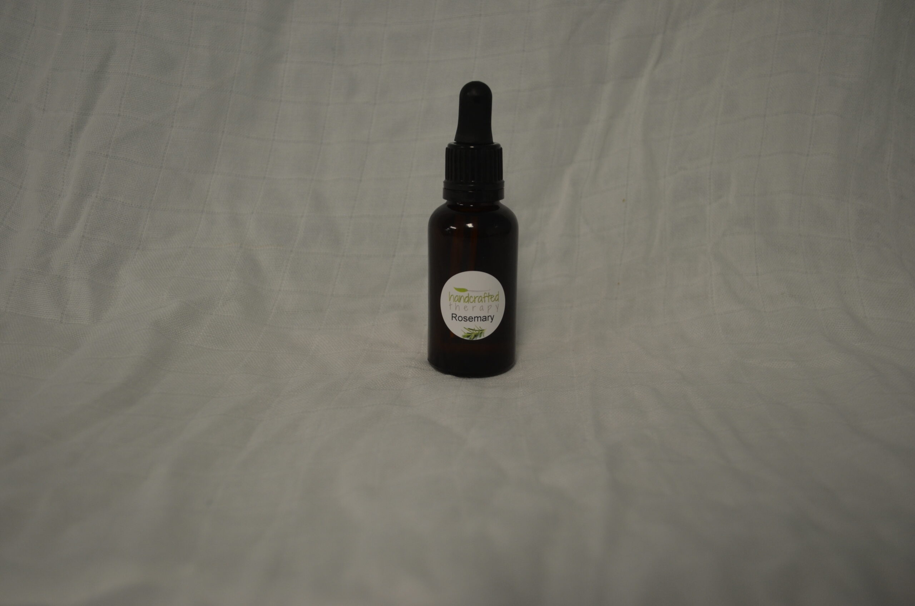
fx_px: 837
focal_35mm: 33
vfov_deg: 39.8
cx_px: 458
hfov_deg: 57.3
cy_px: 303
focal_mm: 22
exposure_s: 1/60
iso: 400
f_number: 4
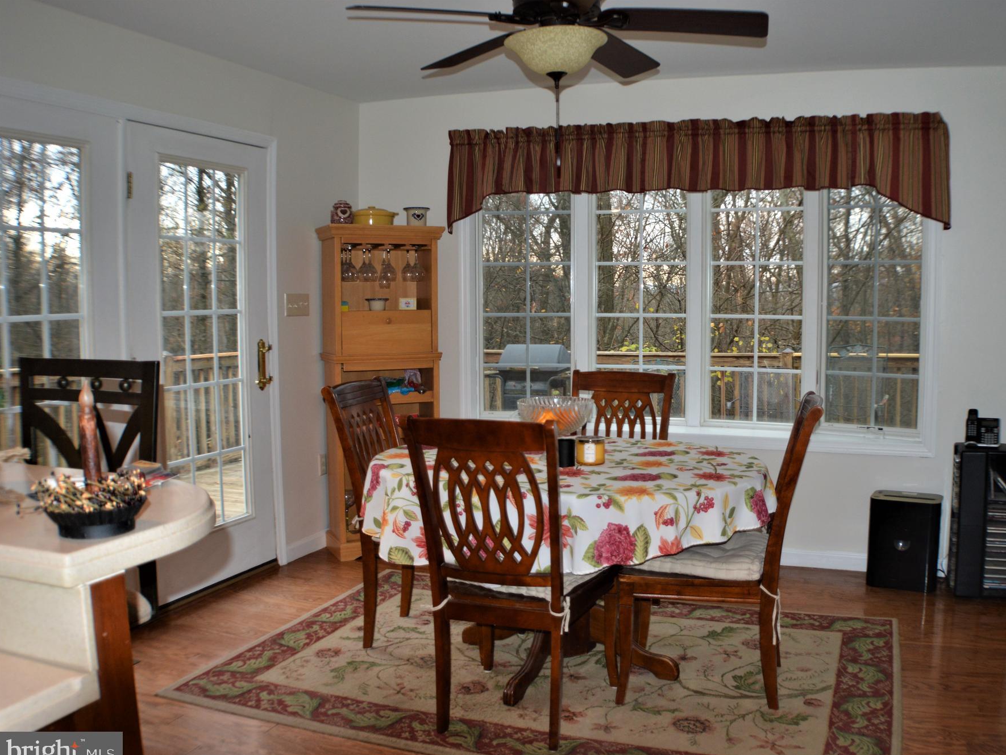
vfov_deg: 36.0
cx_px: 579
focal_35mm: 40
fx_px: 1163
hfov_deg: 46.6
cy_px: 386
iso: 560
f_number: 4
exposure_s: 1/60
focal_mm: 24
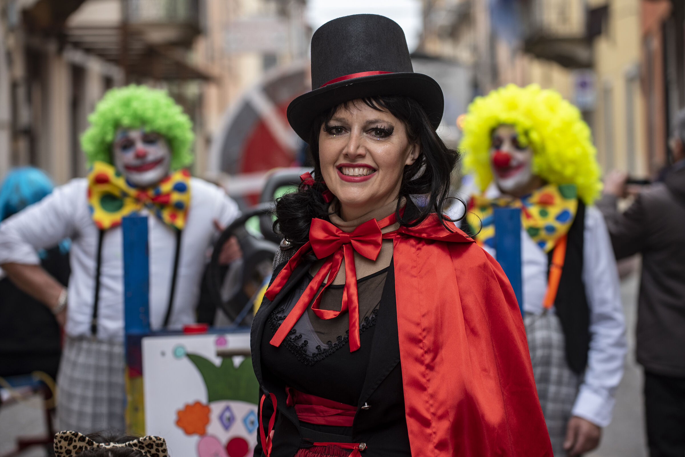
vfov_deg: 13.4
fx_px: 1941
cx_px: 342
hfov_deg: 20.0
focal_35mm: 102
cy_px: 228
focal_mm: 102
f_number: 4
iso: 220
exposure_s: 1/100
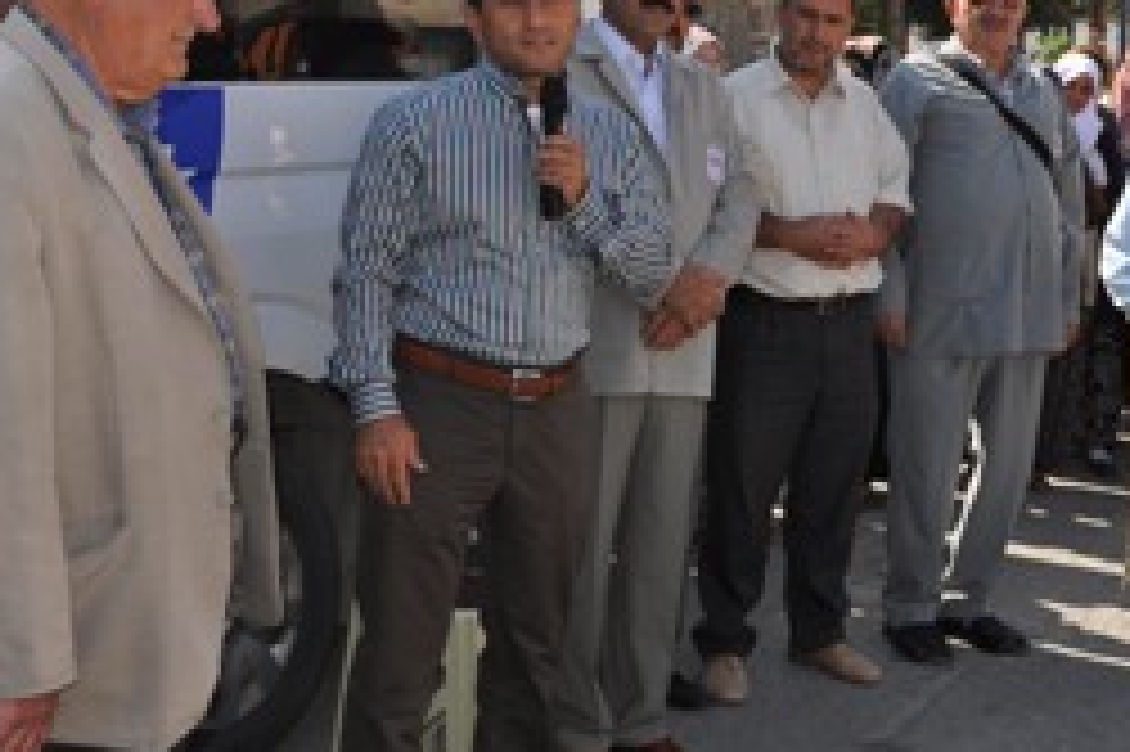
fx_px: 1851
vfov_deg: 22.7
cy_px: 167
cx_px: 851
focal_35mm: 59
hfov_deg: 33.3
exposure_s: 1/200
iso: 200
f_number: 10
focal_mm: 22
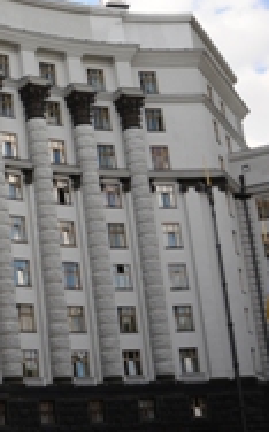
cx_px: -115
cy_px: 182
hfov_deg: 15.9
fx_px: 894
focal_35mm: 76
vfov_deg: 27.1
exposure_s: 1/1000
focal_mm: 35
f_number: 4
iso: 200
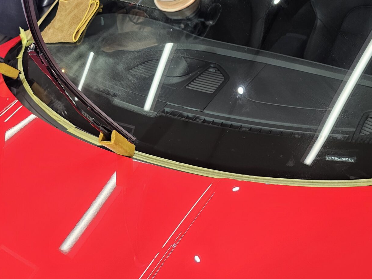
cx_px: 167
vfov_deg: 39.5
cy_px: 110
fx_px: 387
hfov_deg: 51.3
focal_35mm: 36
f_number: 1.7
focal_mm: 6.3
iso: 100
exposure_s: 1/100
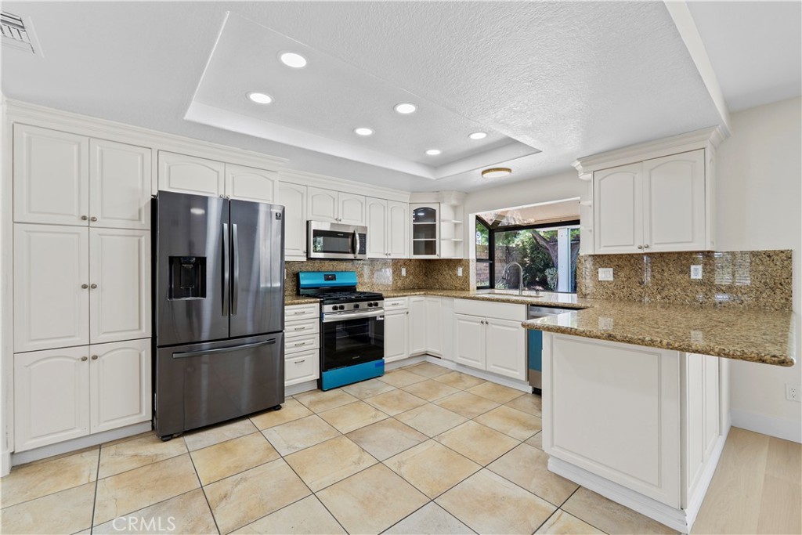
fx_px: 312
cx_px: 401
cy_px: 268
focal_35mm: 14
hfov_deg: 104.2
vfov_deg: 81.2
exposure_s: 1/30
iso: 100
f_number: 9
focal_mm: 14
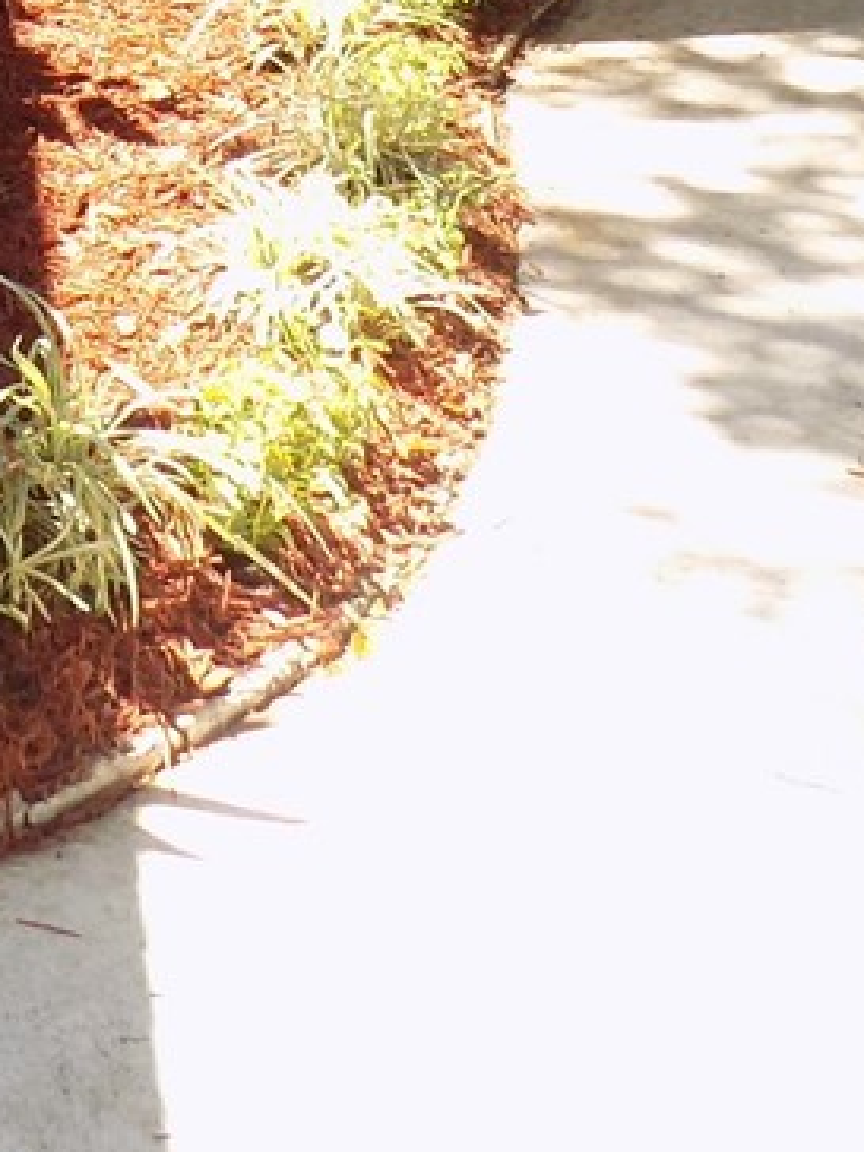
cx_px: -228
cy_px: -522
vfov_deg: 17.6
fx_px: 3361
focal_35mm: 101
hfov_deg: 14.1
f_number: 3.1
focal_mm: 4
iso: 80
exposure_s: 1/125
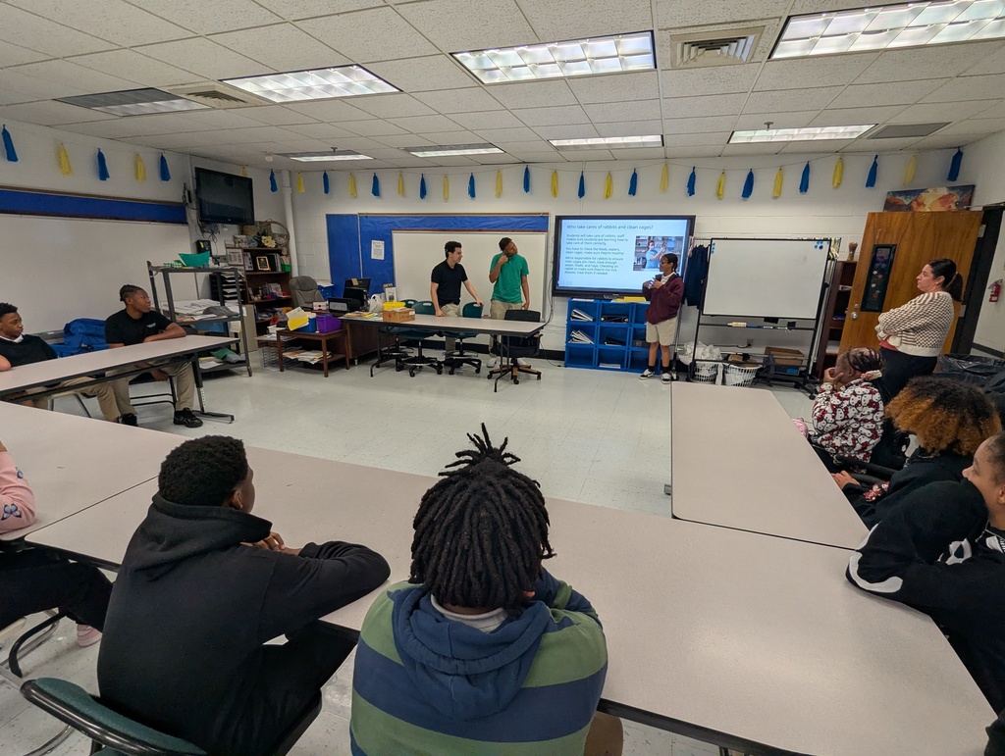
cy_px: 378
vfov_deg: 78.2
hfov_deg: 94.4
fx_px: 465
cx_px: 502
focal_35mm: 16
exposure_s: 1/120
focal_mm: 2.35
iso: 115
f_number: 2.2
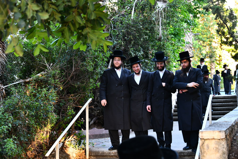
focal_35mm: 70
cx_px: 119
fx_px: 463
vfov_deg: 19.5
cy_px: 80
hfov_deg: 28.8
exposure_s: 1/125
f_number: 5.6
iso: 1250
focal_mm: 70
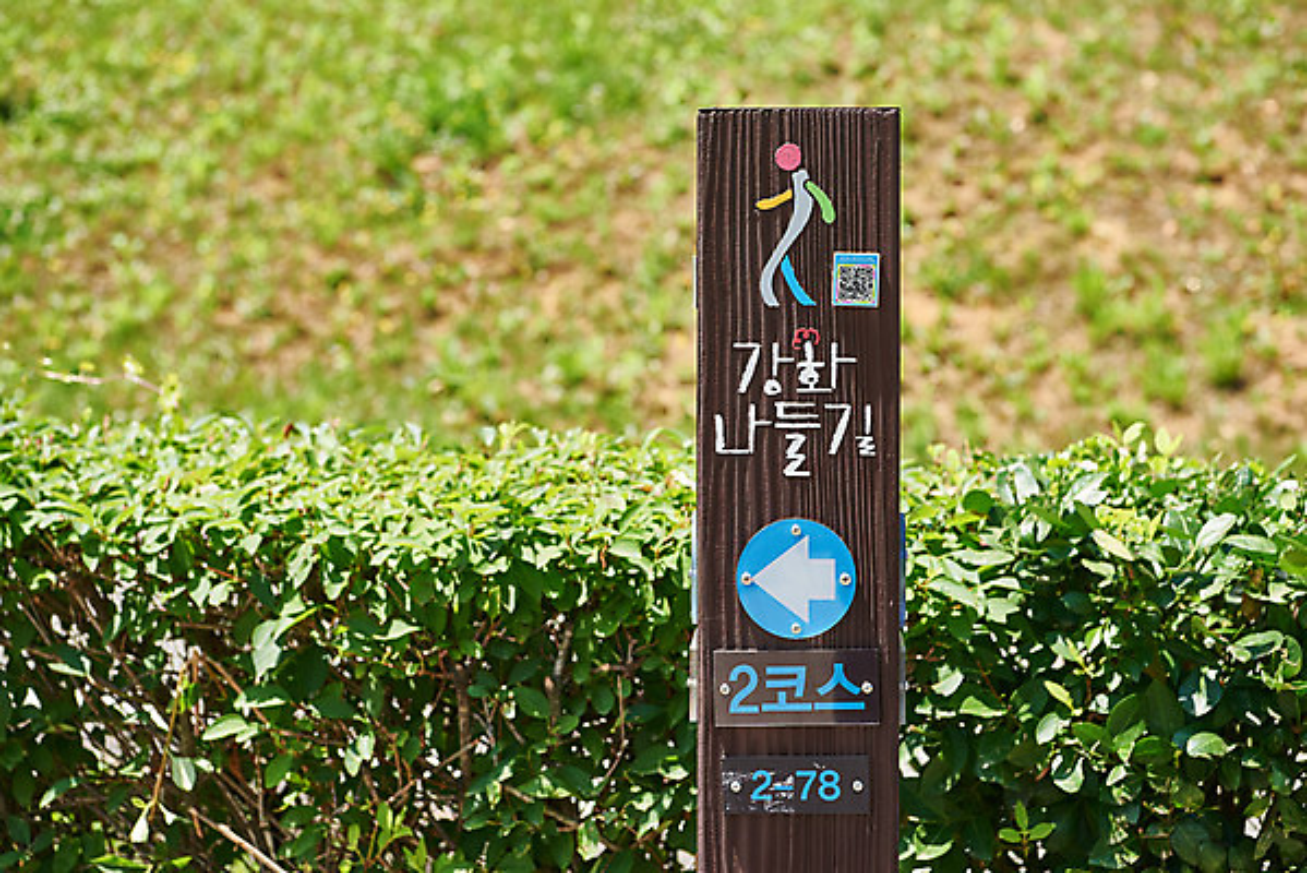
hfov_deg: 34.5
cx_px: 654
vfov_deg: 23.4
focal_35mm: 58
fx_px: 2107
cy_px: 436
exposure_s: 1/400
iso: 200
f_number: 5.6
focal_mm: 58
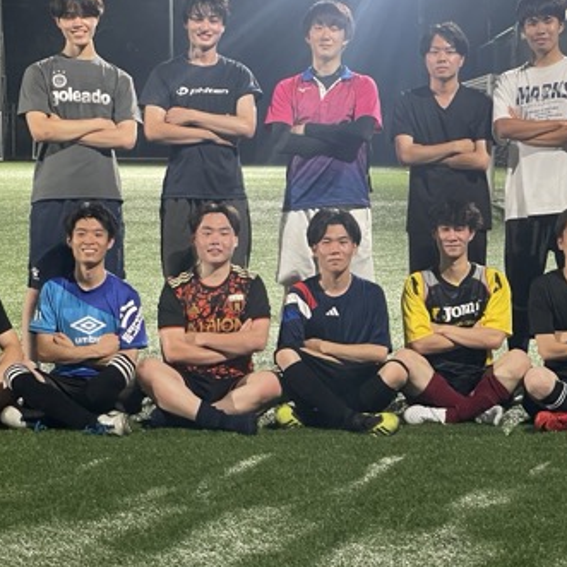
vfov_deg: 19.5
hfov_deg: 19.5
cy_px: 216
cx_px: 319
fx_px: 1649
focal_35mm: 89
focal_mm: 6
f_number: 2
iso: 250
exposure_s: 1/50
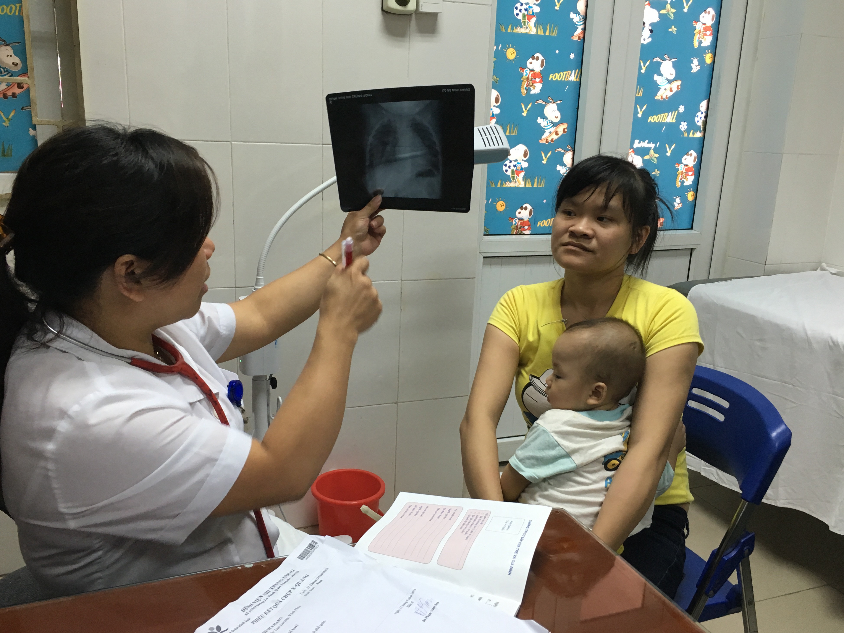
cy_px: 321
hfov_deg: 60.0
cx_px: 409
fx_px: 731
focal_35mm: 30
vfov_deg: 46.8
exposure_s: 1/33
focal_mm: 4.15
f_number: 2.2
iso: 100
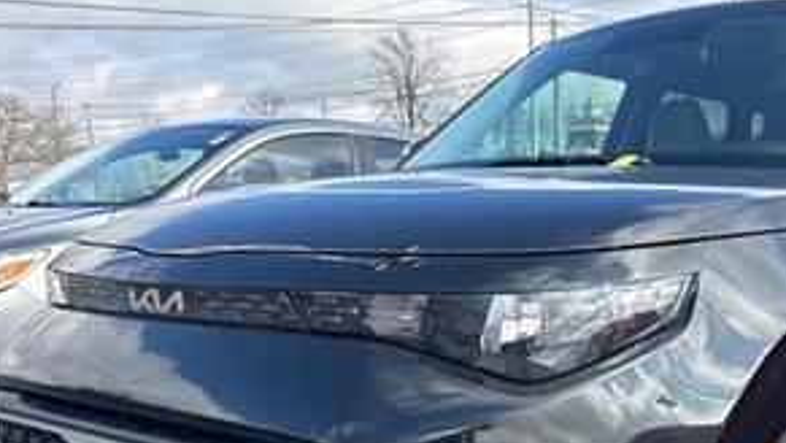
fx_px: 1022
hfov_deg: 41.0
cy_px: 413
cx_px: 581
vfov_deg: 23.7
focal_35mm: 49
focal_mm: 5.96
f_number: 1.6
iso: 64
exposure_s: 1/1626
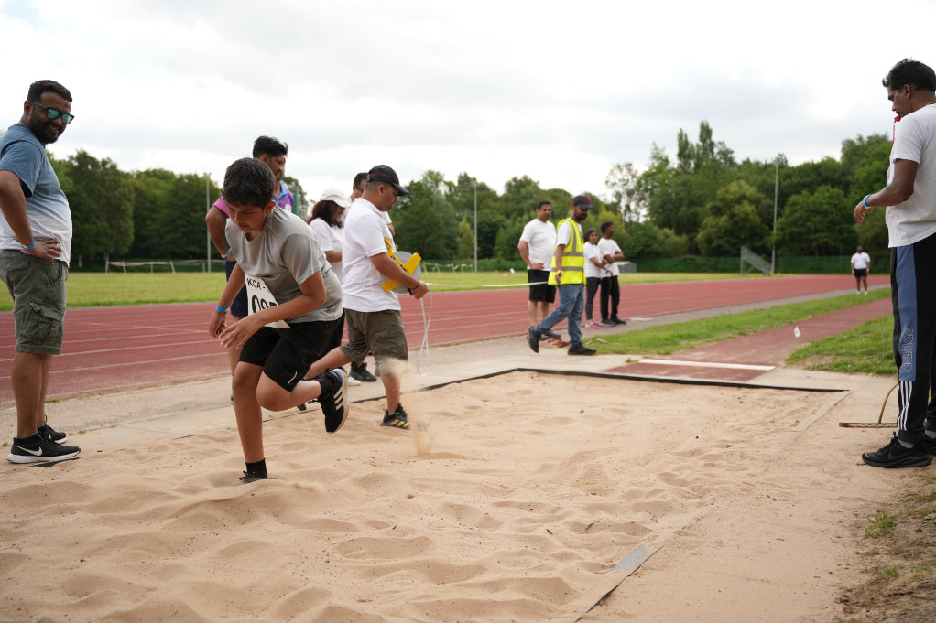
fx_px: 858
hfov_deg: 57.2
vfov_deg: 40.0
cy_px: 312
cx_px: 468
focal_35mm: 33
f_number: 2.8
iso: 250
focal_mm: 33
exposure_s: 1/2000
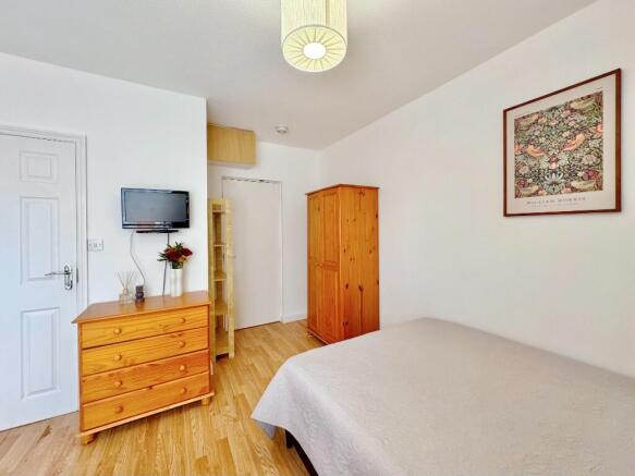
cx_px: 318
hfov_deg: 102.1
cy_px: 238
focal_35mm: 14
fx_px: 257
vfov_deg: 85.7
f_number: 2.2
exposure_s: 1/99
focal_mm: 2.22
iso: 250
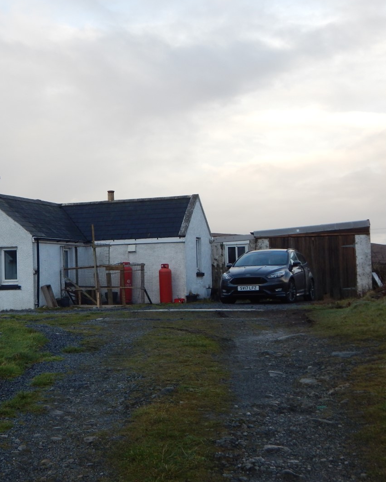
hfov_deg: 26.1
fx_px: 814
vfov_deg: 33.0
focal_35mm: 57
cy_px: 240
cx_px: 72
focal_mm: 7.7
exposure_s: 1/320
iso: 125
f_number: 3.6
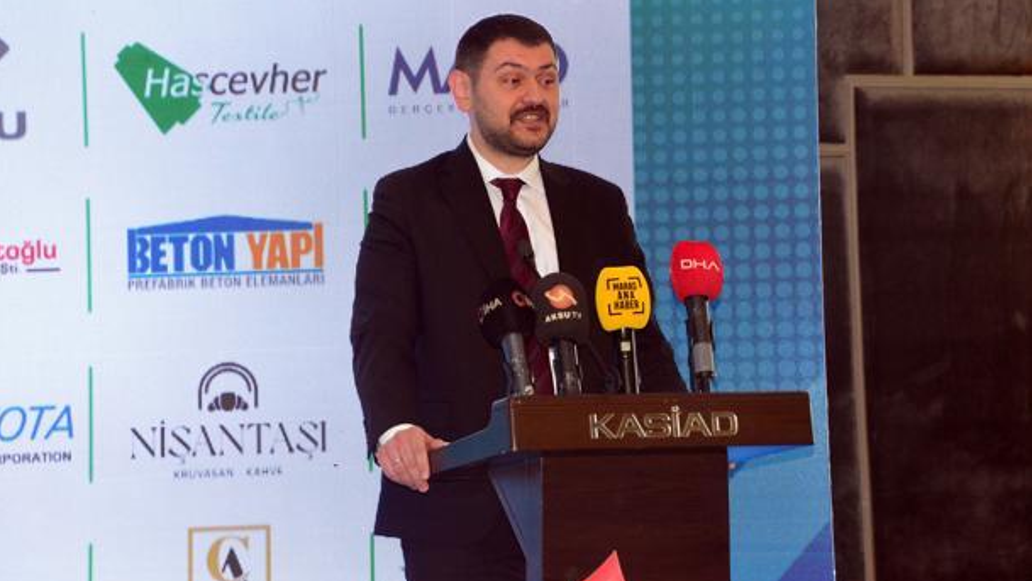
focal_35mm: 132
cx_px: 515
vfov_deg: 9.2
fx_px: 3613
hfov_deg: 16.3
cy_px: 249
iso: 6400
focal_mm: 125
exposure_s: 1/125
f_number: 8
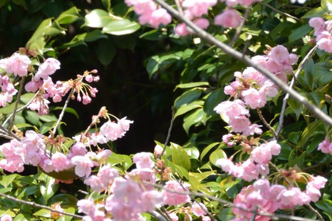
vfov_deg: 2.7
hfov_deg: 4.0
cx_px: 88
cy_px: 159
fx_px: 4695
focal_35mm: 509
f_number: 11
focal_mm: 200
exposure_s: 1/80
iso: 100
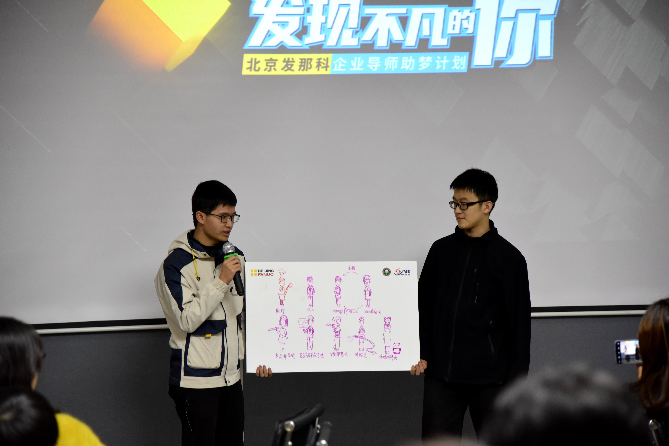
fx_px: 1859
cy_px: 223
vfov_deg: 13.7
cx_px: 334
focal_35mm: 100
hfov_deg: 20.4
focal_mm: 100
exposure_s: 1/60
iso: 1600
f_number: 4
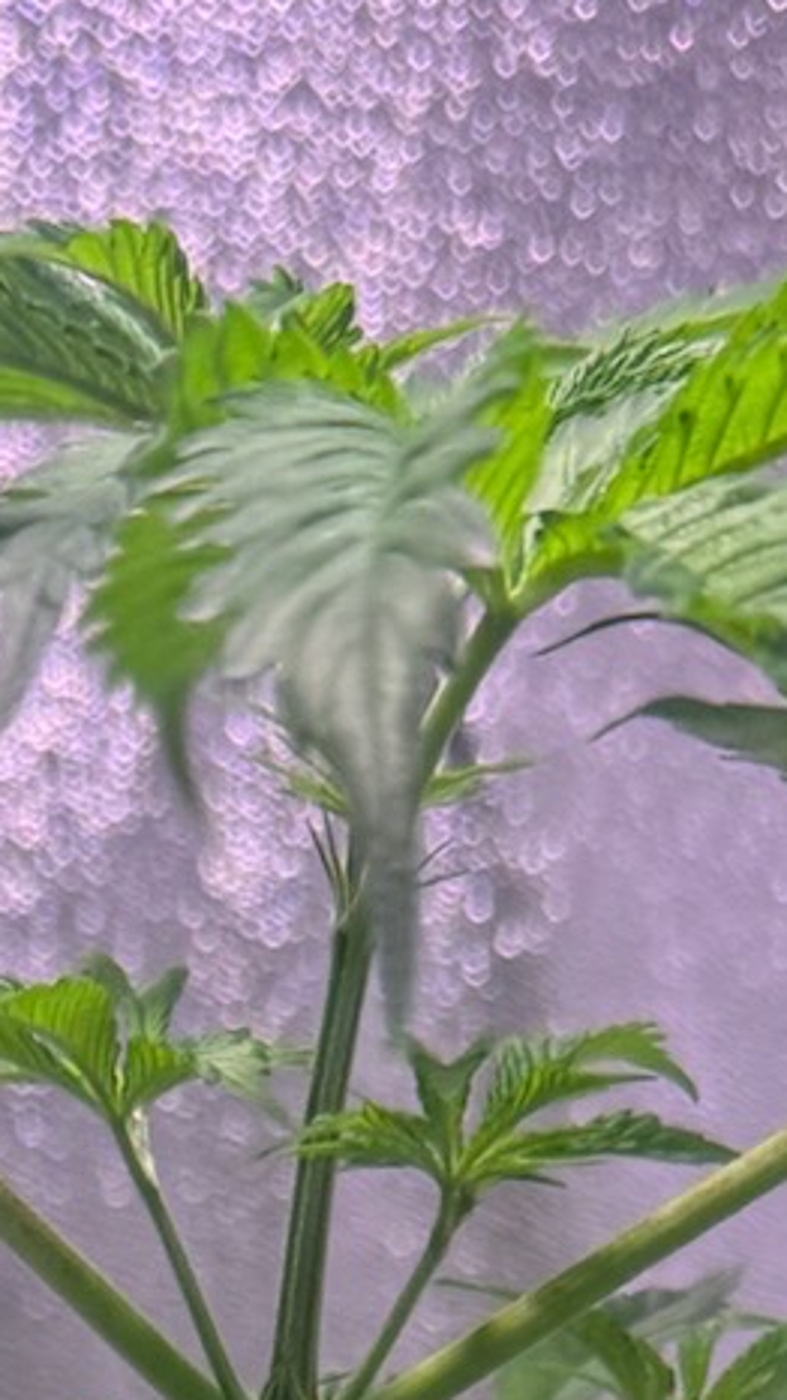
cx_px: 177
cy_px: 2686
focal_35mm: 115
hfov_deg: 10.5
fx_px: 4268
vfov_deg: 15.4
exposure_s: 1/120
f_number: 1.78
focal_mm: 6.76
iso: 100
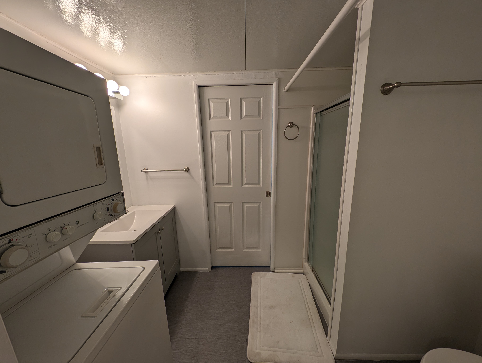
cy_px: 182
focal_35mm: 12
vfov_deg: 94.6
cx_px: 241
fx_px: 167
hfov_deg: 110.5
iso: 51
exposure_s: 1/120
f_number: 1.95
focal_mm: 2.23
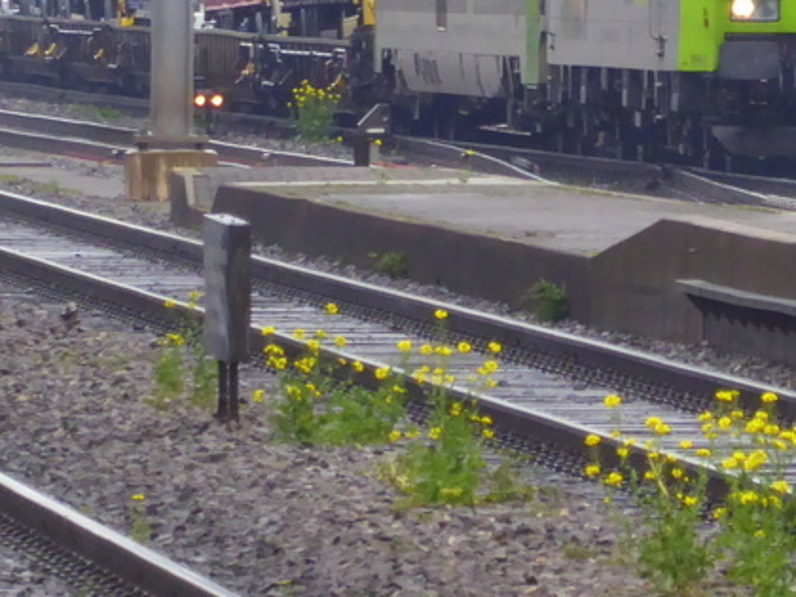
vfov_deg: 1.2
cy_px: -133
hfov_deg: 1.6
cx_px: 652
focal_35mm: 1269
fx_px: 29181
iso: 400
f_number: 6
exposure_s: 1/80
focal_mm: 71.7
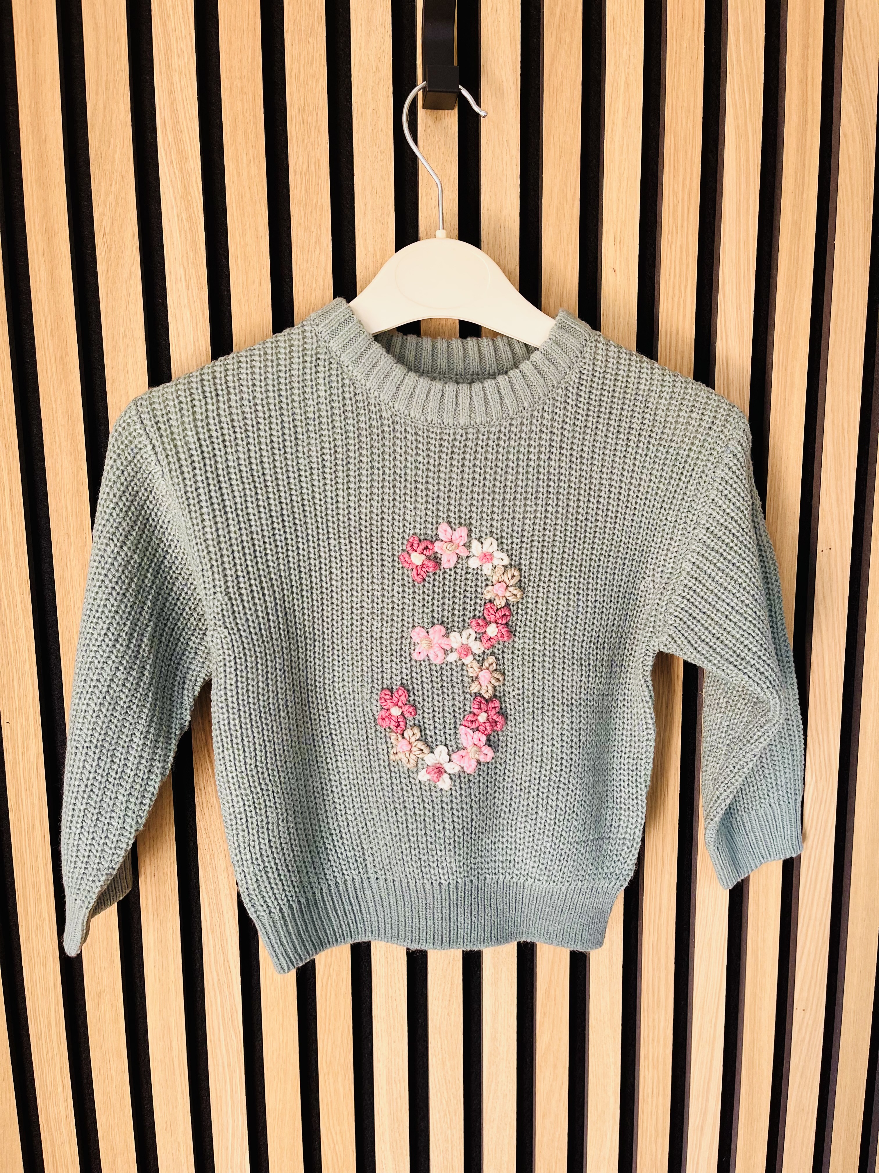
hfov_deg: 53.1
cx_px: 440
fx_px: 880
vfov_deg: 67.3
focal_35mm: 26
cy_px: 586
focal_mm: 5.1
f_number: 1.6
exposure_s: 1/121
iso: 80
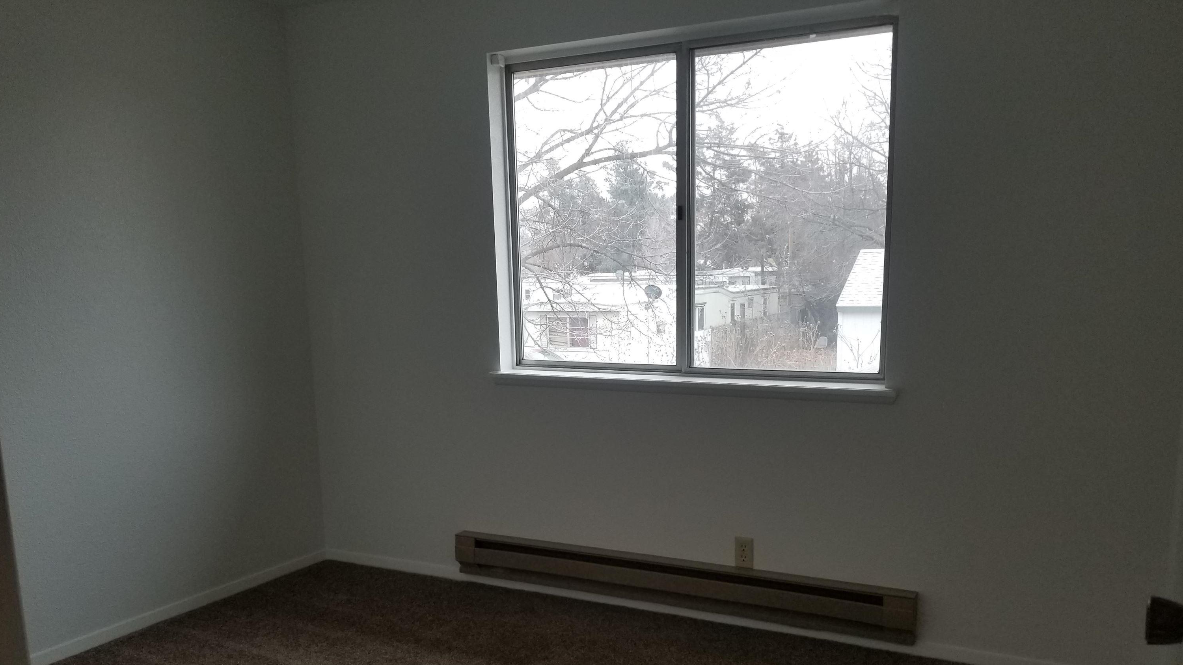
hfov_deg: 66.1
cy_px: 416
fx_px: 910
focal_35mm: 29
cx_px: 603
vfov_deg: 39.9
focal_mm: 4.3
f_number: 1.7
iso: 100
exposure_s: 1/60
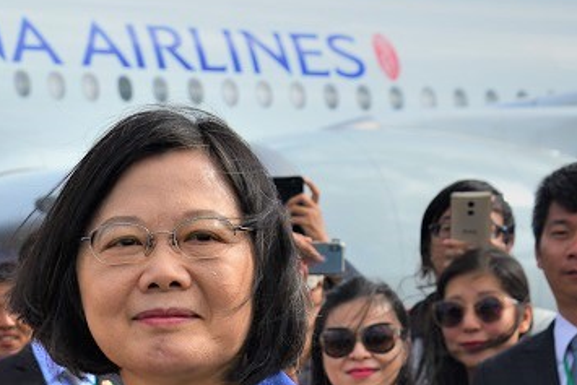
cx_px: -39
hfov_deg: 11.4
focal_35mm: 178
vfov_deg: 7.7
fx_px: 2854
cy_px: 456
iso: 100
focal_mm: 62
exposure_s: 1/250
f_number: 8
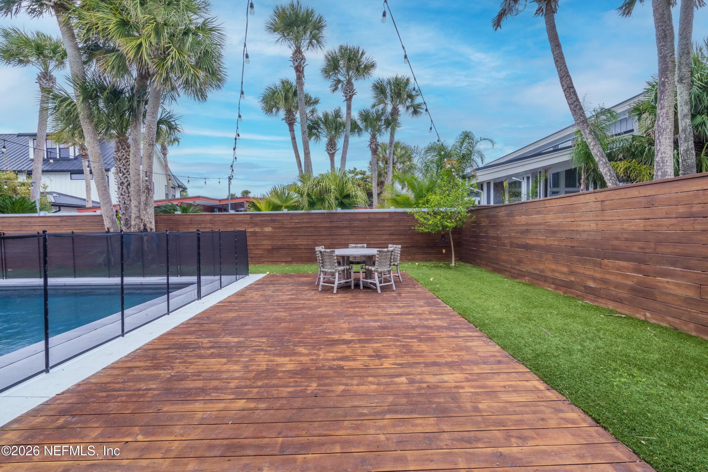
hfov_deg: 96.7
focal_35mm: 16
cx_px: 354
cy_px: 236
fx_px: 315
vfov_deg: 73.7
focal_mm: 16
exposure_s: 1/160
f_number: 14
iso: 250
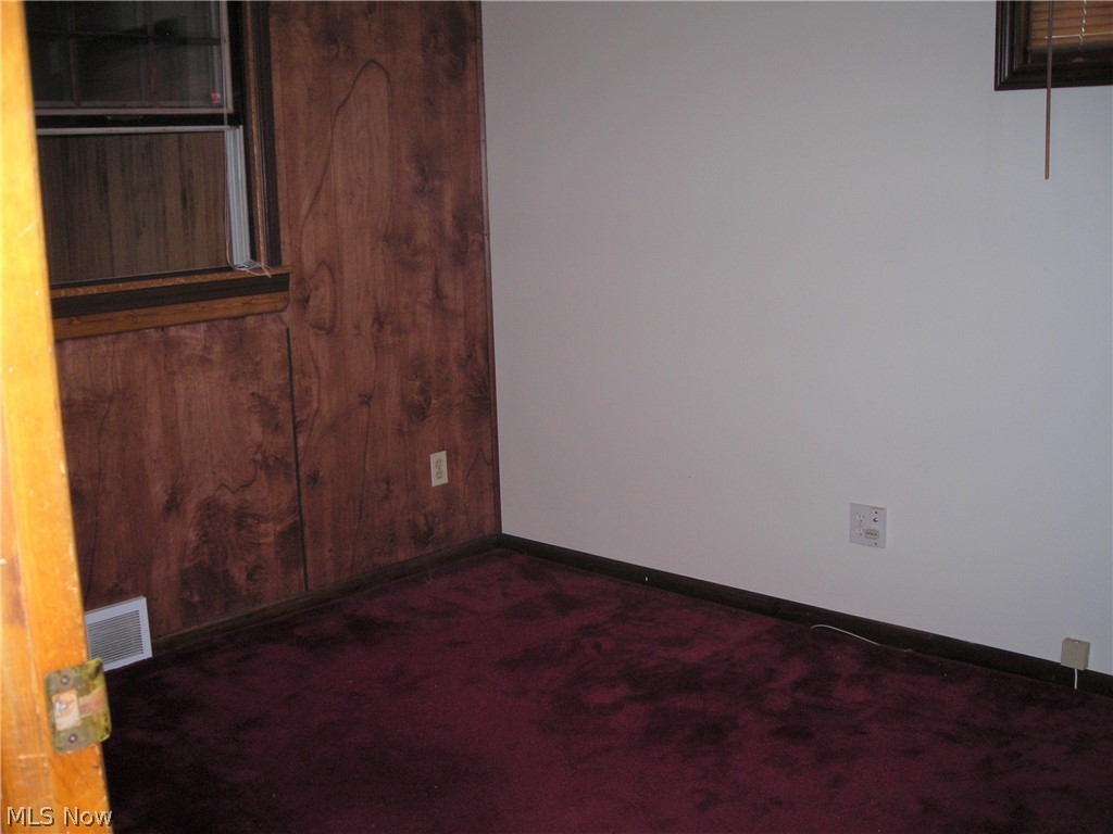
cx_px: 556
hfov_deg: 49.0
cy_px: 417
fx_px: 1222
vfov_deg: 37.7
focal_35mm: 38
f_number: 3.2
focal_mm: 6.3
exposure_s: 1/60.1
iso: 131
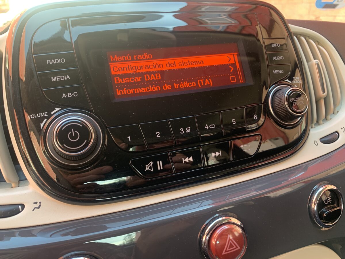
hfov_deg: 67.3
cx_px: 172
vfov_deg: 53.1
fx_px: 259
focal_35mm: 26
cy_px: 130
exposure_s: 1/82
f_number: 1.8
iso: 100
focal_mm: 4.25
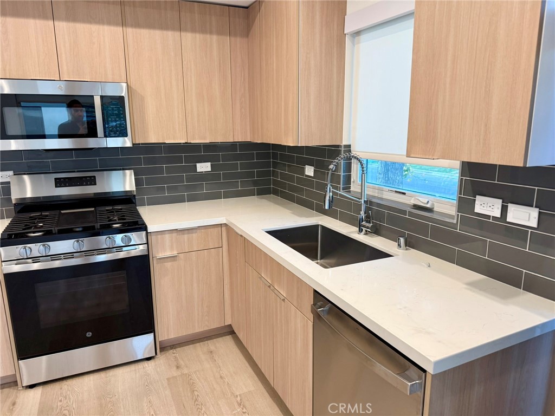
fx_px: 385
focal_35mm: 24
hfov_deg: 71.6
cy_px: 208
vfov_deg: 56.8
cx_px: 278
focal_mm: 6.76
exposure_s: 1/60
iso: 160
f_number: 1.78
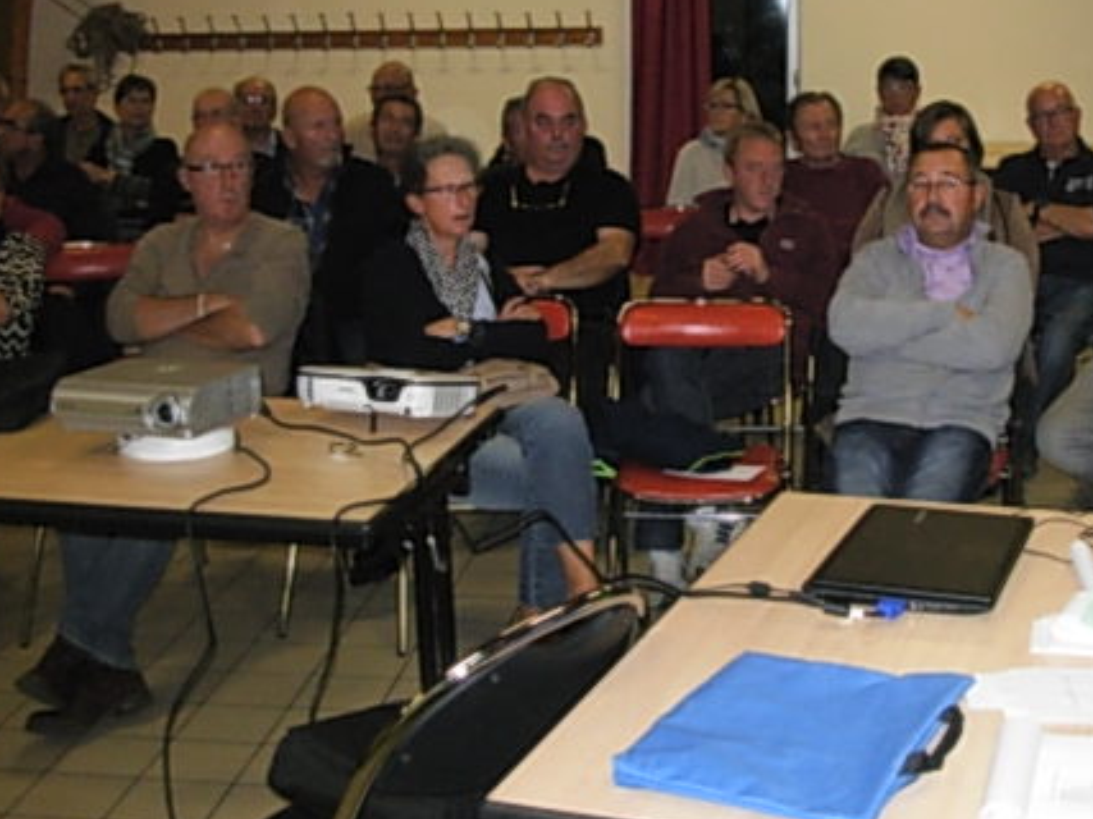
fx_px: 1799
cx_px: 701
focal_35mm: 57
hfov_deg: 33.6
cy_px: 253
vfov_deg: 25.5
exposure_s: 1/114
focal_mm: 6.3
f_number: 2.9
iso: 400
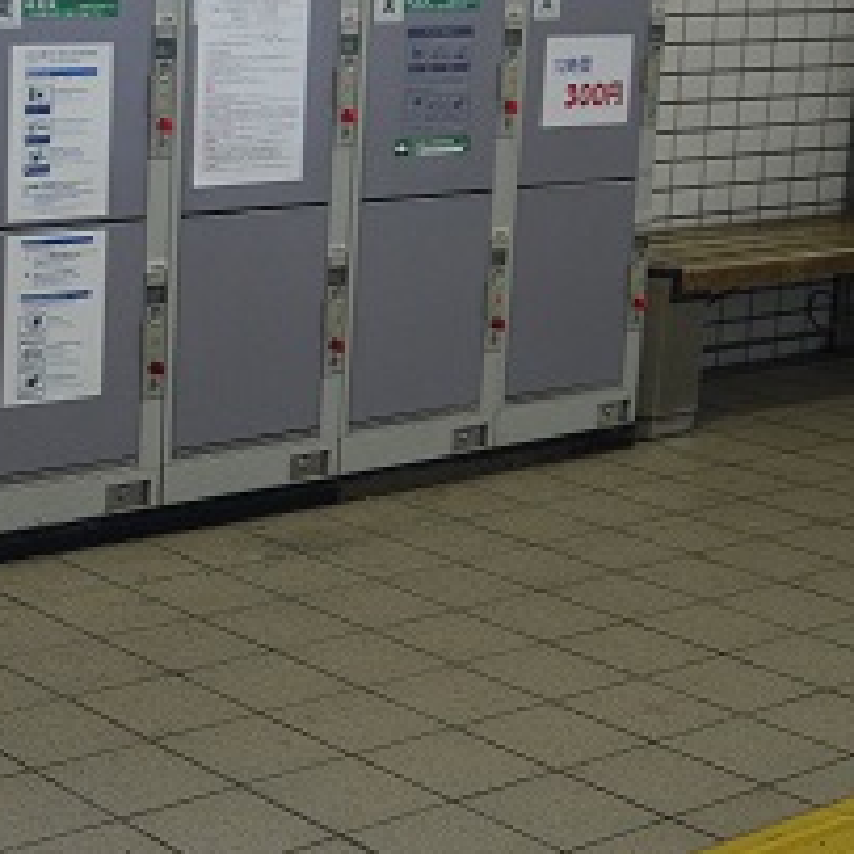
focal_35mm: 87
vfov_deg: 19.9
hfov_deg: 19.6
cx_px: 114
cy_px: 429
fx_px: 2428
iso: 800
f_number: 4.6
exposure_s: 1/40
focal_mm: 25
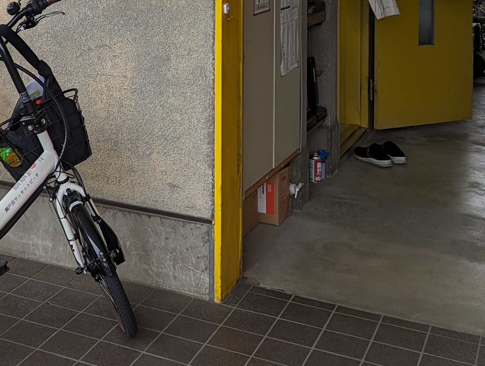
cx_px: 45
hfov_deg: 30.2
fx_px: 856
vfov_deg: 22.4
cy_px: -61
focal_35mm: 61
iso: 48
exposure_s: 1/2020
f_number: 1.85
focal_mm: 6.81
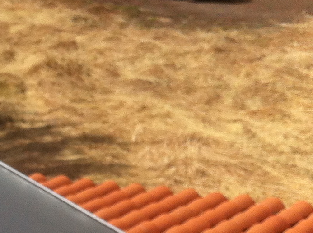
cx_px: -230
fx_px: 1182
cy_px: 308
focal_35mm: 131
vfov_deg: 11.0
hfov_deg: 13.7
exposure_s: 1/2320
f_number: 2.8
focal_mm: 3.85
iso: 80
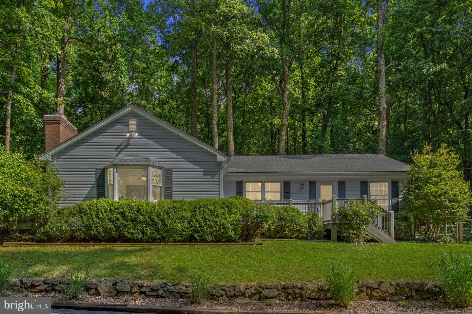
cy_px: 157
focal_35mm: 24
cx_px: 236
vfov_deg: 53.1
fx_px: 315
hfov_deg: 73.7
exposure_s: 1/320
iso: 500
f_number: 8
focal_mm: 24
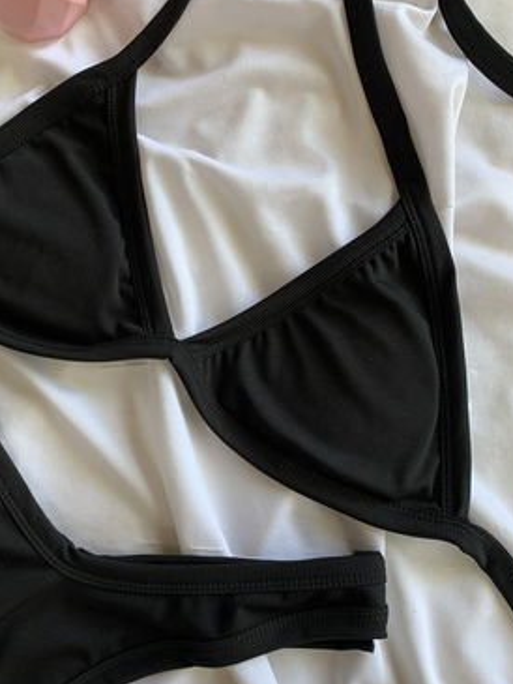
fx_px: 750
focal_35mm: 38
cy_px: 393
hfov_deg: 37.3
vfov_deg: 48.8
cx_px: 163
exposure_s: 1/100
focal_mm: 4.25
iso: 64
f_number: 1.8
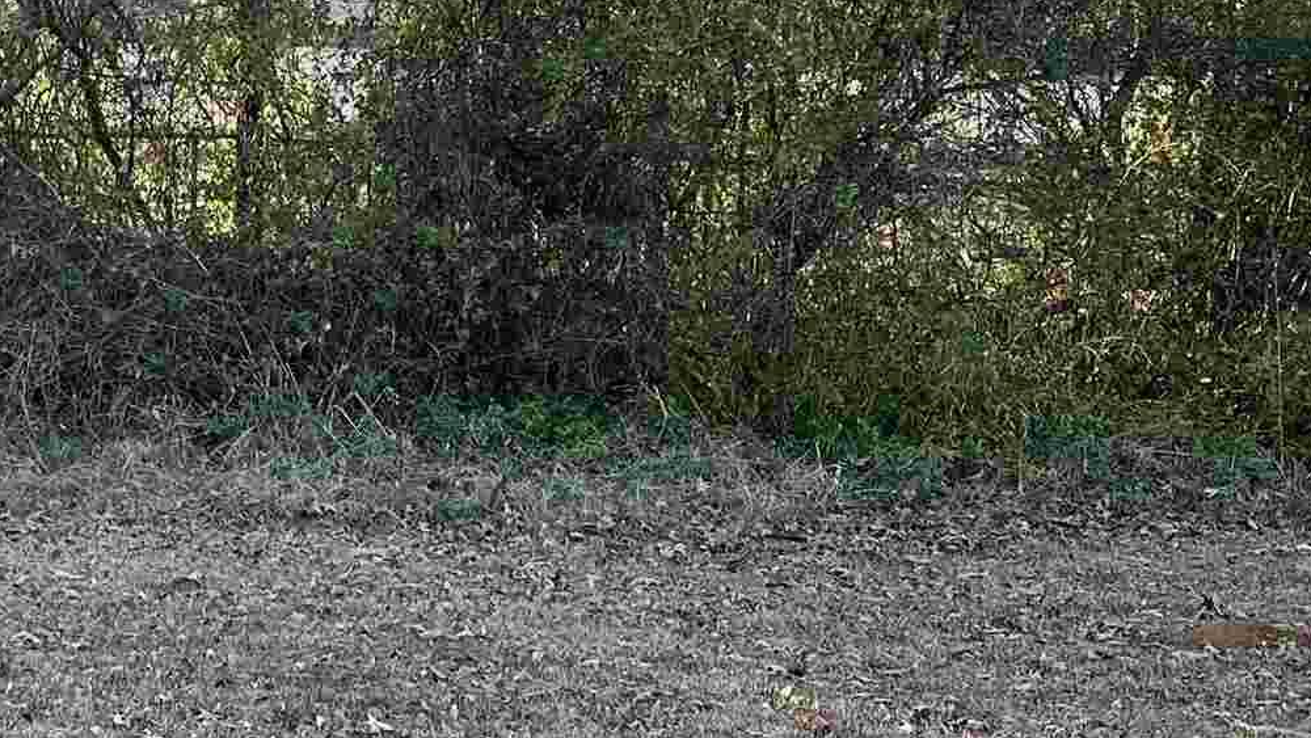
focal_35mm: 87
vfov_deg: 13.9
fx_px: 3025
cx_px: 207
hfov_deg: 24.0
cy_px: 290
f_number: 1.6
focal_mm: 5.1
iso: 50
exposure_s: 1/495
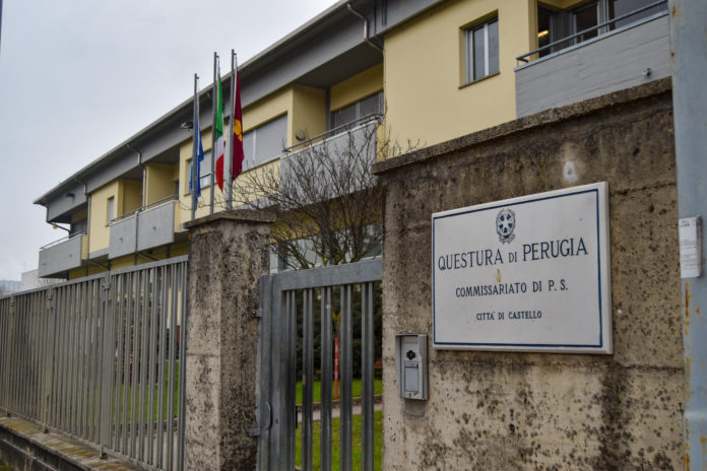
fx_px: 766
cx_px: 354
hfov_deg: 49.6
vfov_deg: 34.2
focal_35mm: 39
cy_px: 236
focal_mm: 26
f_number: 5.6
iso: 100
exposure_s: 1/200
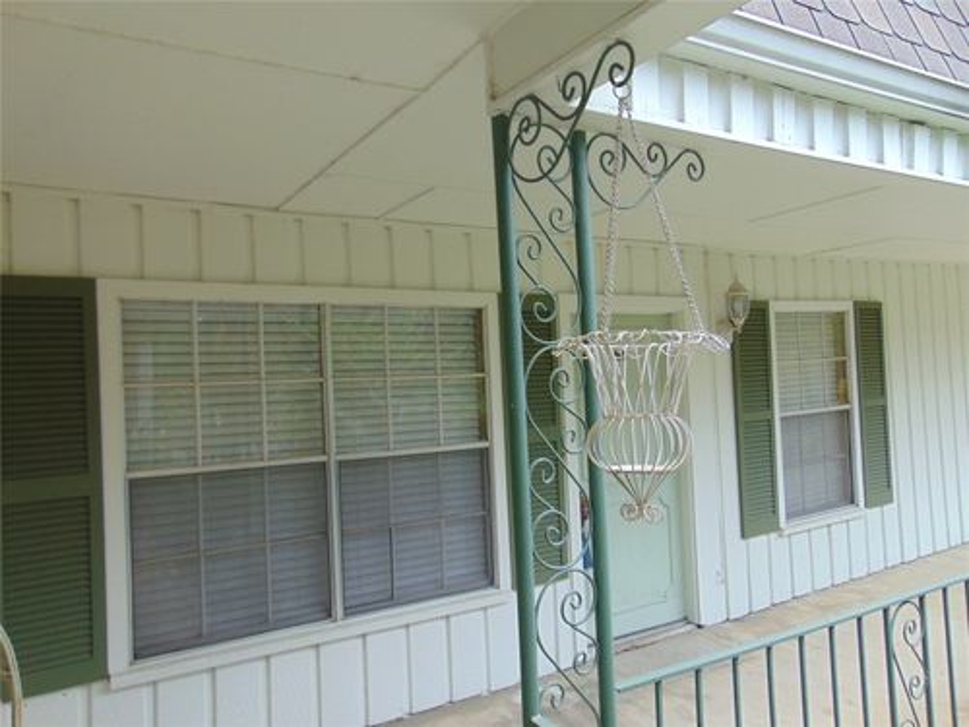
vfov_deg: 54.9
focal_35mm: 25
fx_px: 700
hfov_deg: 69.4
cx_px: 484
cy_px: 364
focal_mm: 4.5
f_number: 3
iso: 80
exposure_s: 1/320
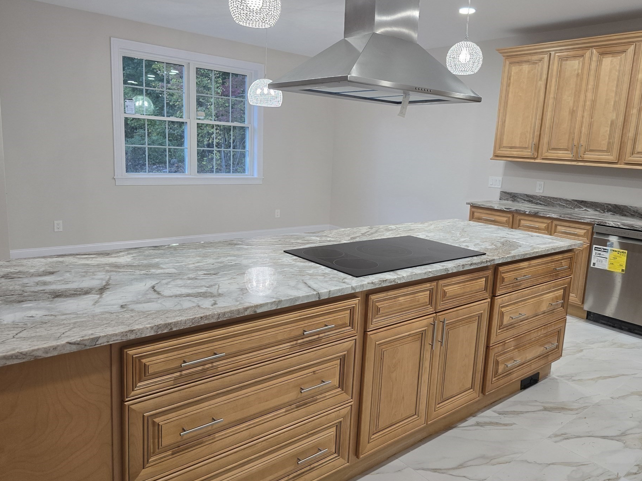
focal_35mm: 26
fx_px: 482
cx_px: 355
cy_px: 231
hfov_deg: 67.1
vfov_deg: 53.0
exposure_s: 1/120
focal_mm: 6.3
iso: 160
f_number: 1.7
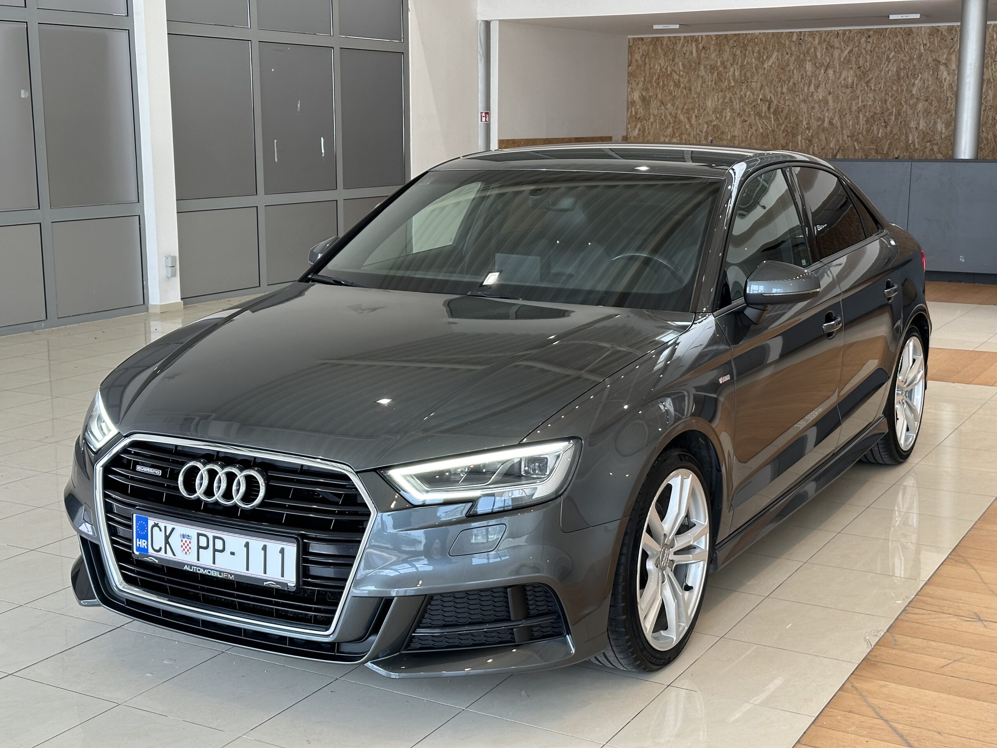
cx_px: 498
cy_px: 374
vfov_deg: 30.3
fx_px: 1382
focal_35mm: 48
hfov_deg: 39.7
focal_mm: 6.86
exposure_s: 1/100
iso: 64
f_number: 1.78
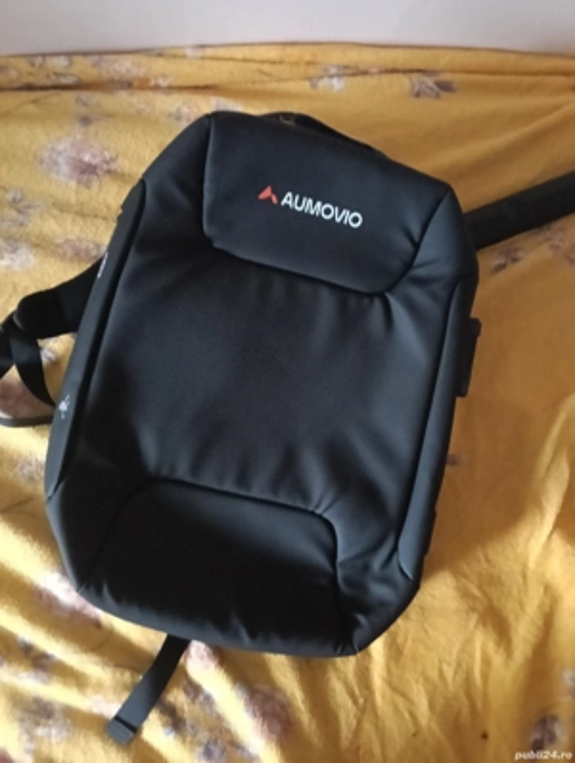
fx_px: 596
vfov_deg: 65.2
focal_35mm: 27
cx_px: 288
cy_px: 382
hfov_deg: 51.5
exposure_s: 1/14.3
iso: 3200
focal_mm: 3.98
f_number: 1.8
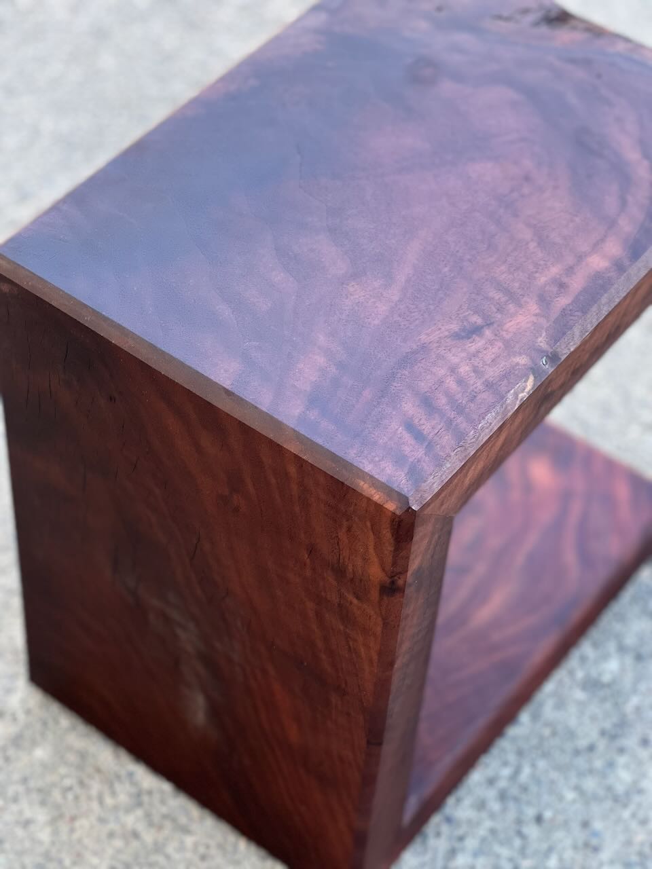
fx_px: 1934
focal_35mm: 77
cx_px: 326
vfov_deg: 25.3
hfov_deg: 19.1
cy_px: 434
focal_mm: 9
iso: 160
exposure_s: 1/121
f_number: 2.8
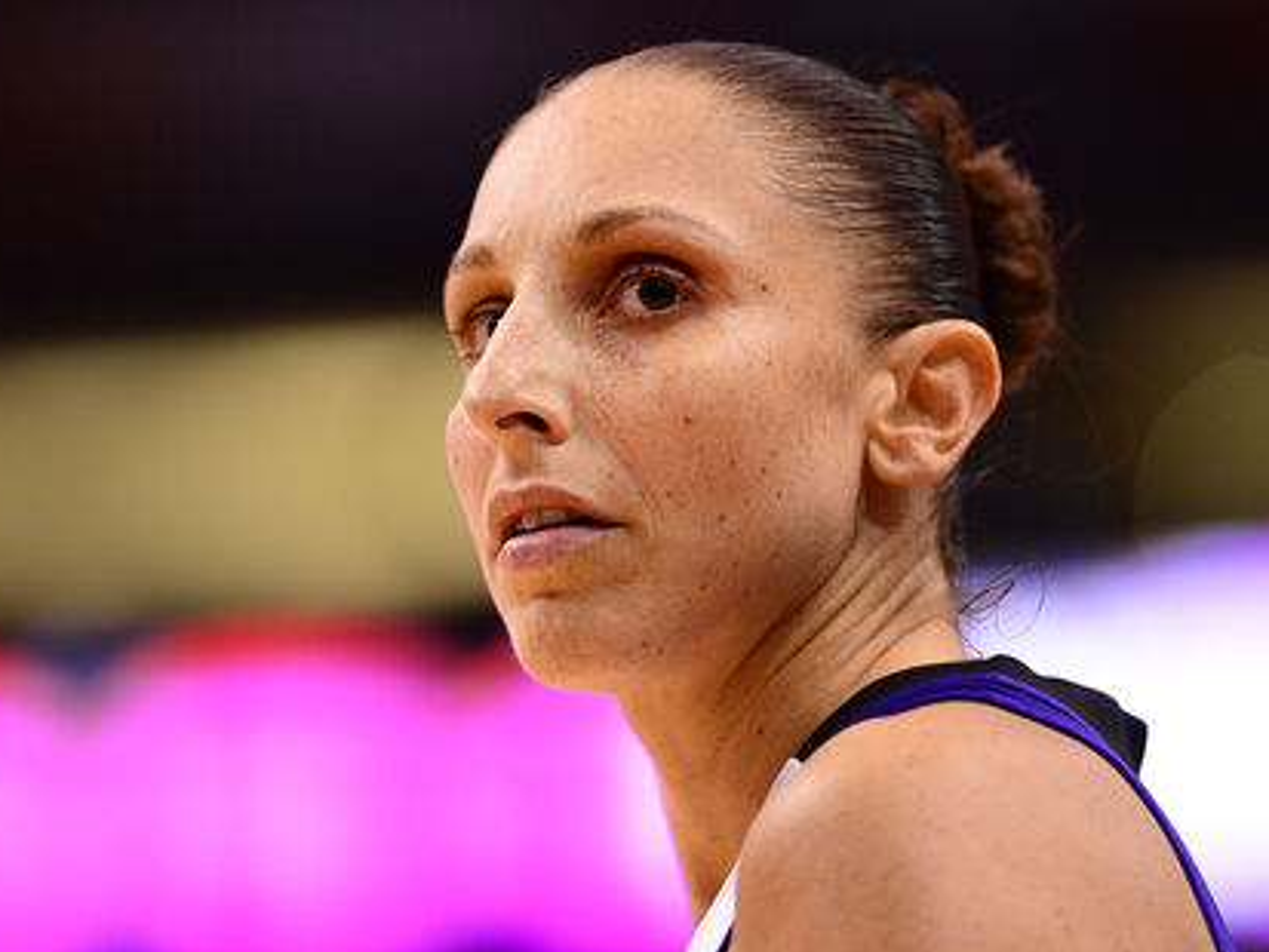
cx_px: 516
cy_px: 534
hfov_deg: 5.4
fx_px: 13458
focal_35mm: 367
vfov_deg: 4.1
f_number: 3.5
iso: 3200
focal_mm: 300
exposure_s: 1/1000
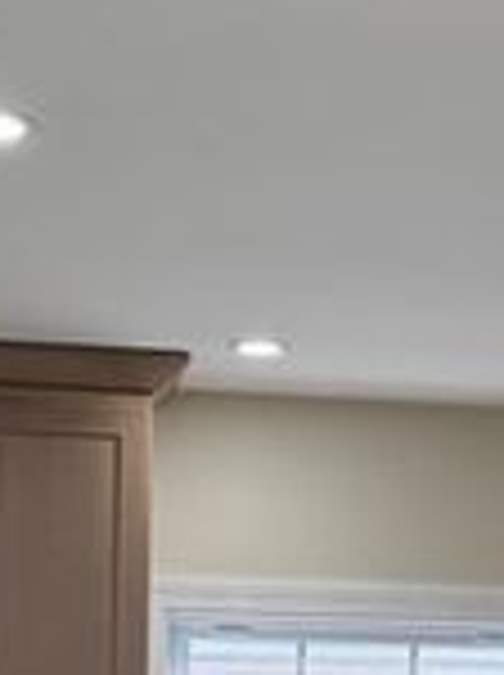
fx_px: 2083
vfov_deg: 17.7
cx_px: 198
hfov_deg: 13.8
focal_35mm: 107
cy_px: 754
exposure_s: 1/234
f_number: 1.78
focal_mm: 6.76
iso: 160
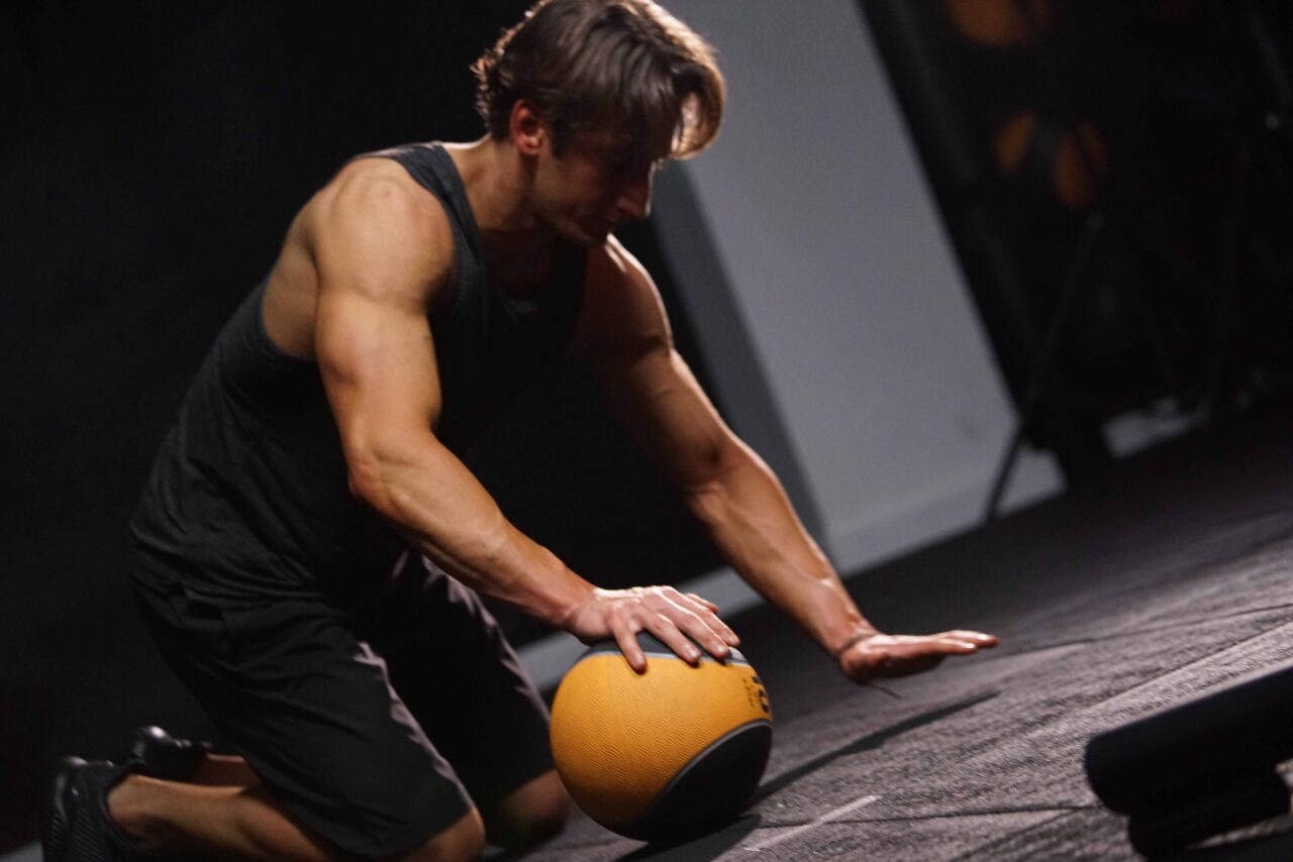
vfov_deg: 12.3
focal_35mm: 111
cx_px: 646
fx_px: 3987
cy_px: 431
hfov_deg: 18.4
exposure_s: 1/125
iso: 4000
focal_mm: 111
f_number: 4
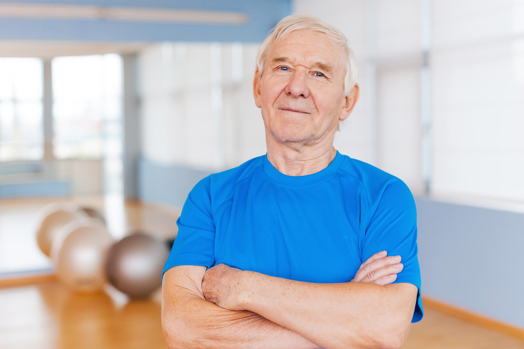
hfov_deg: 39.6
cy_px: 174
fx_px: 727
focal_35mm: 50
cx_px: 262
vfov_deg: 27.0
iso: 320
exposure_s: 1/80
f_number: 2.2
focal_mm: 50
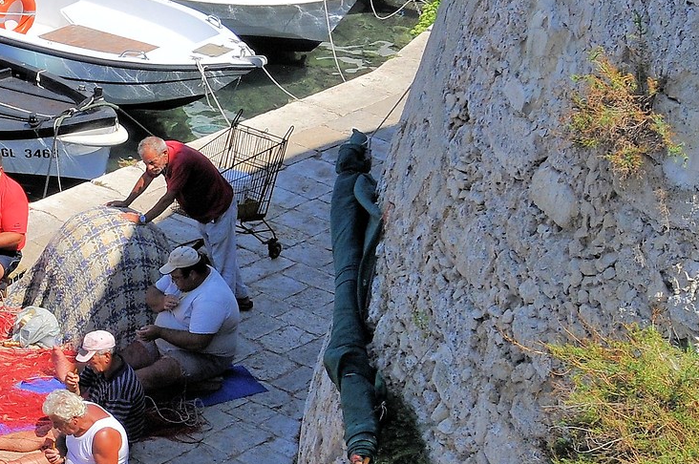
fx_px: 2288
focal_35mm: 118
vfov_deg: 11.6
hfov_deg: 16.3
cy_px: 267
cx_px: -241
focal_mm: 24
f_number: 11
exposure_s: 1/500
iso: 200
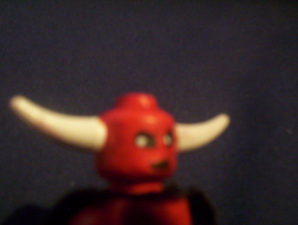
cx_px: 149
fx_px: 328
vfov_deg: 37.9
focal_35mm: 38
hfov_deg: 48.9
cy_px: 112
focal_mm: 4.99
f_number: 4.5
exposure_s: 1/8
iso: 200
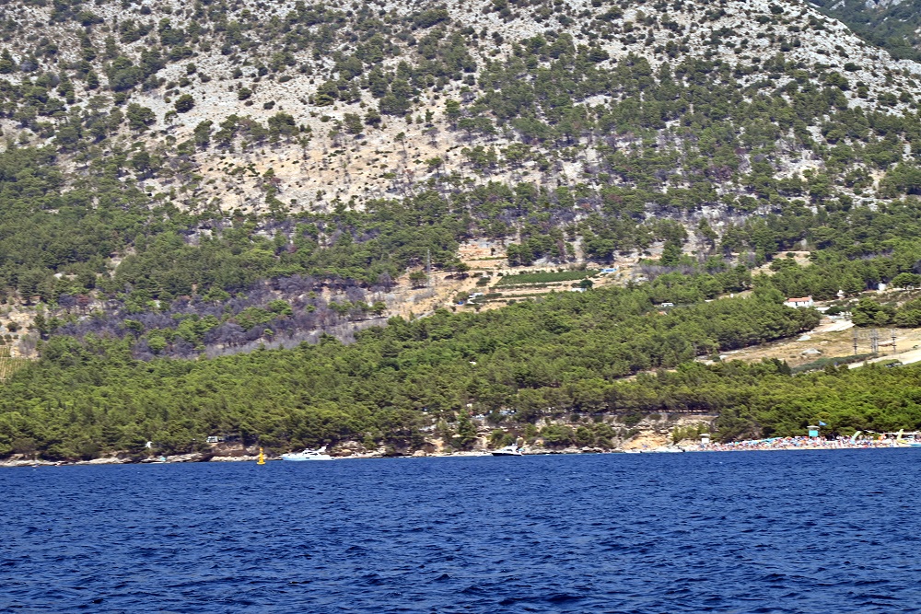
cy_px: 307
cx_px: 460
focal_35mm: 185
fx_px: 4733
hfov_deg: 11.1
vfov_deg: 7.4
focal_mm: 185
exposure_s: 1/200
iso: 200
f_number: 16
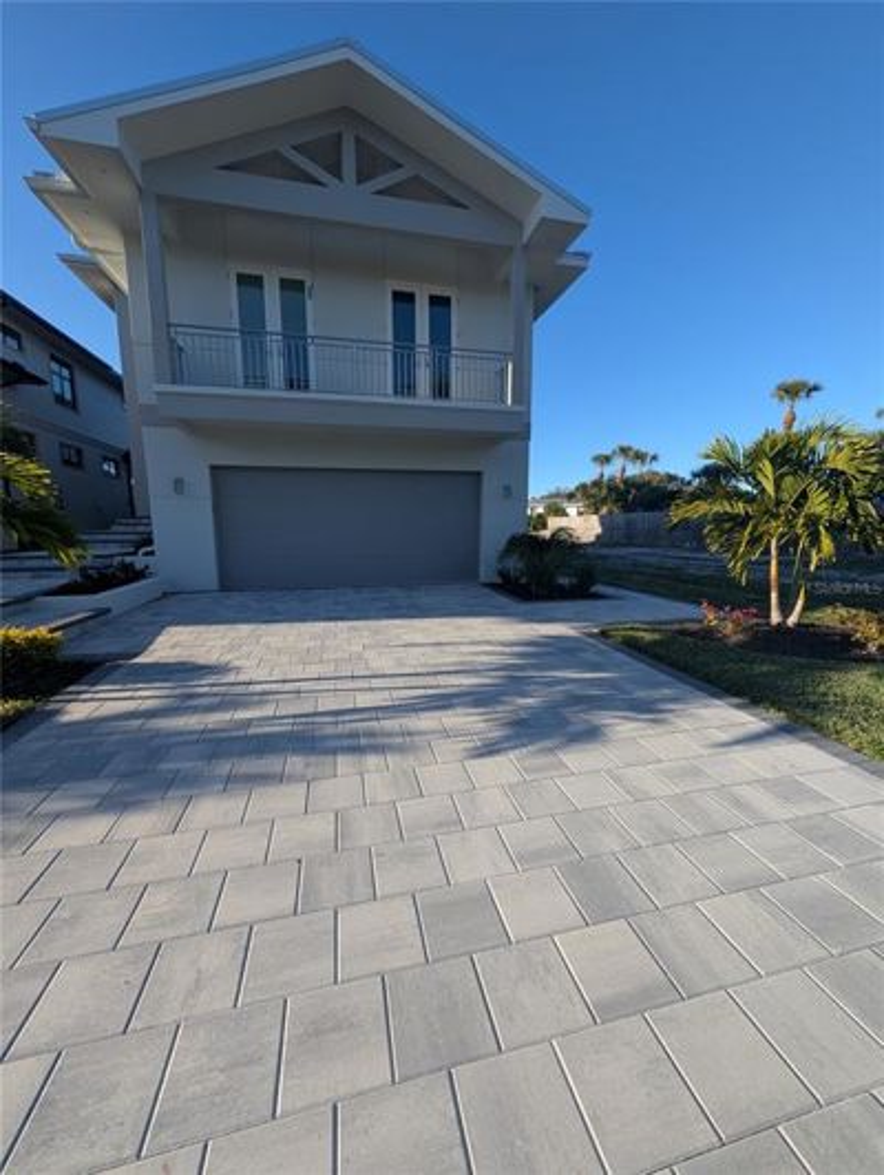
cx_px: 442
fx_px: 408
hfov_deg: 94.6
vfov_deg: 110.5
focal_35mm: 12
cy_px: 588
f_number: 1.7
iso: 51
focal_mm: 2.02
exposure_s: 1/1626
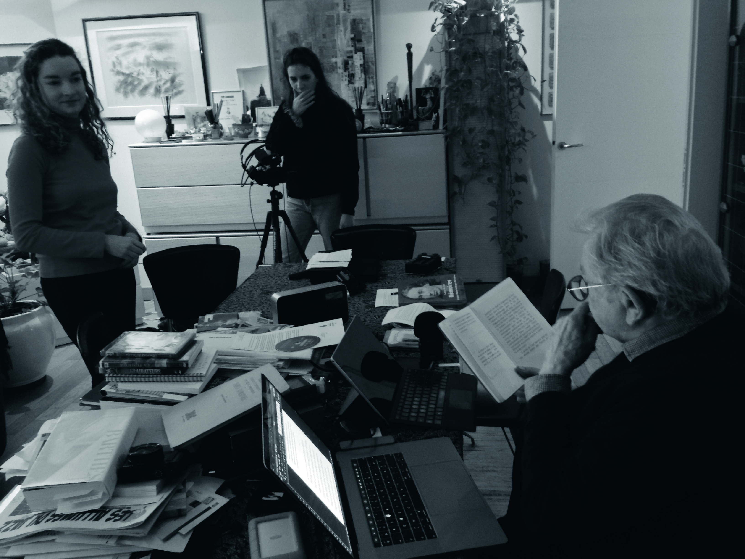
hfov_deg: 55.4
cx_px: 372
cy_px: 280
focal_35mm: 33
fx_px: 710
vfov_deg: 42.9
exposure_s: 1/20
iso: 320
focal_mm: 4.12
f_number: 2.4
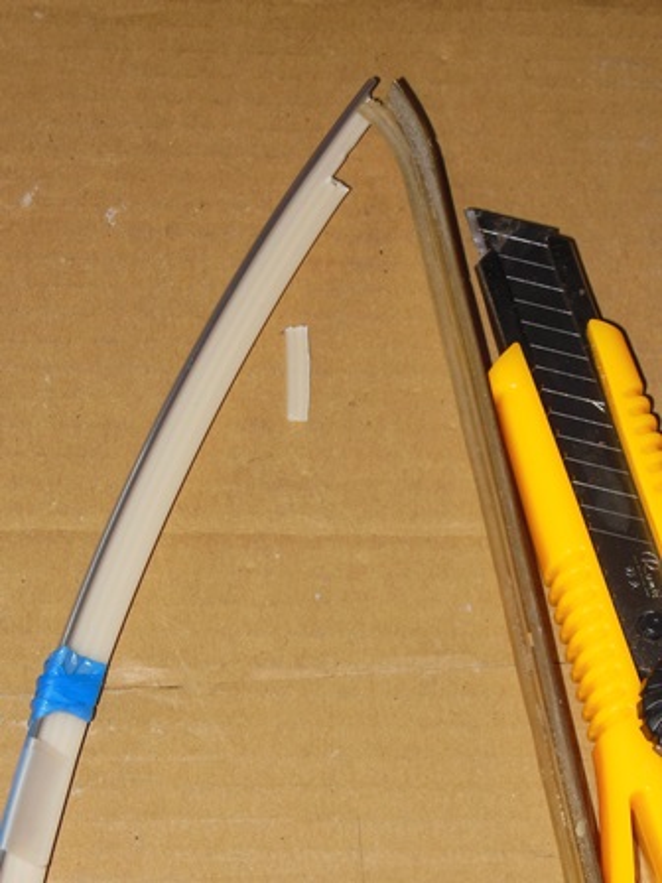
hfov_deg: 22.3
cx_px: 331
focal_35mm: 66
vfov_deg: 29.4
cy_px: 442
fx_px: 1683
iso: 125
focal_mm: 11.7
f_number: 4.3
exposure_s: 1/60
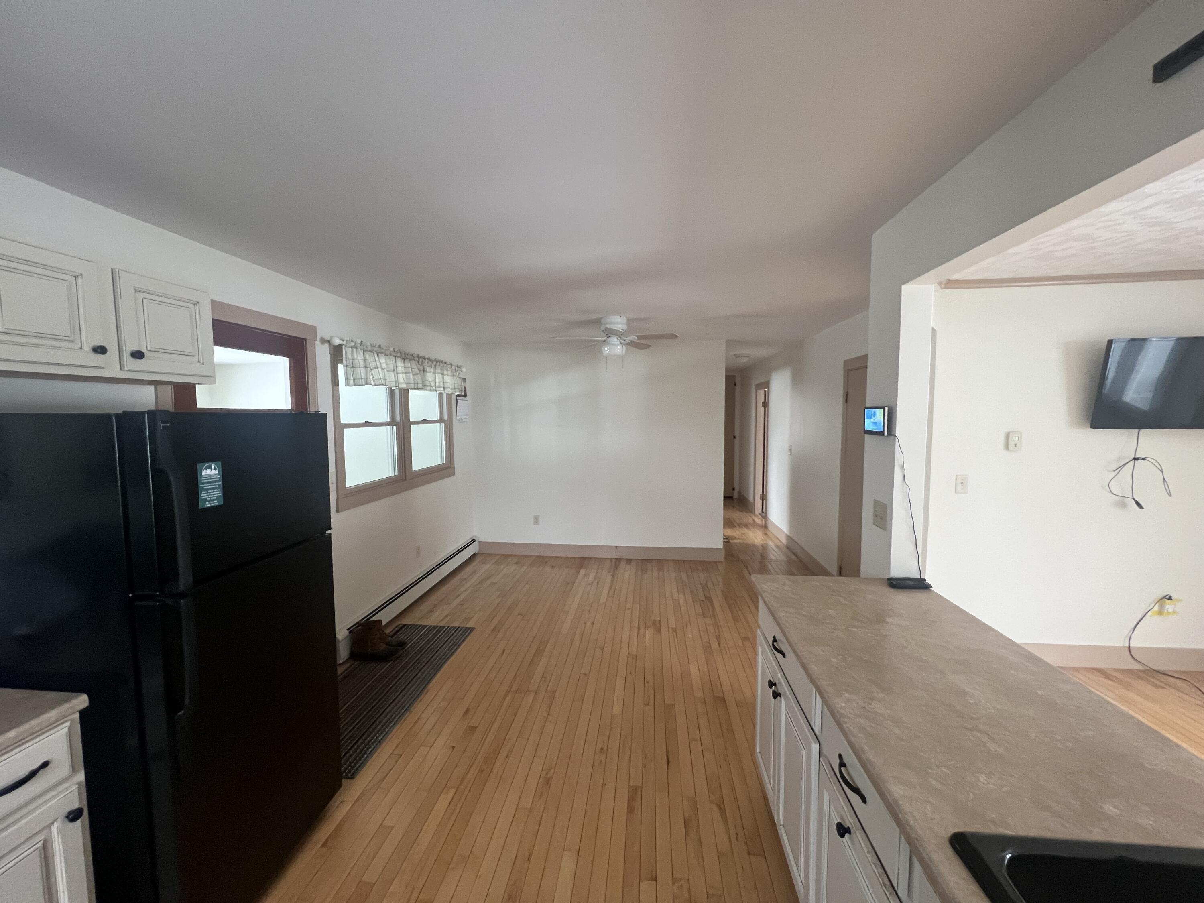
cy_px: 452
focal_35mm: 13
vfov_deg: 89.9
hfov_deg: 106.2
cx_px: 602
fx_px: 452
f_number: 1.8
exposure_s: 1/60
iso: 320
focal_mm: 1.57
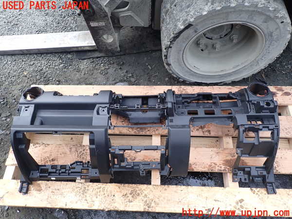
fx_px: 211
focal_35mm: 25
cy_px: 110
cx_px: 146
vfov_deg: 54.9
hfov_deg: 69.4
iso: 100
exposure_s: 1/200
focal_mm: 4.5
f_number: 2.8
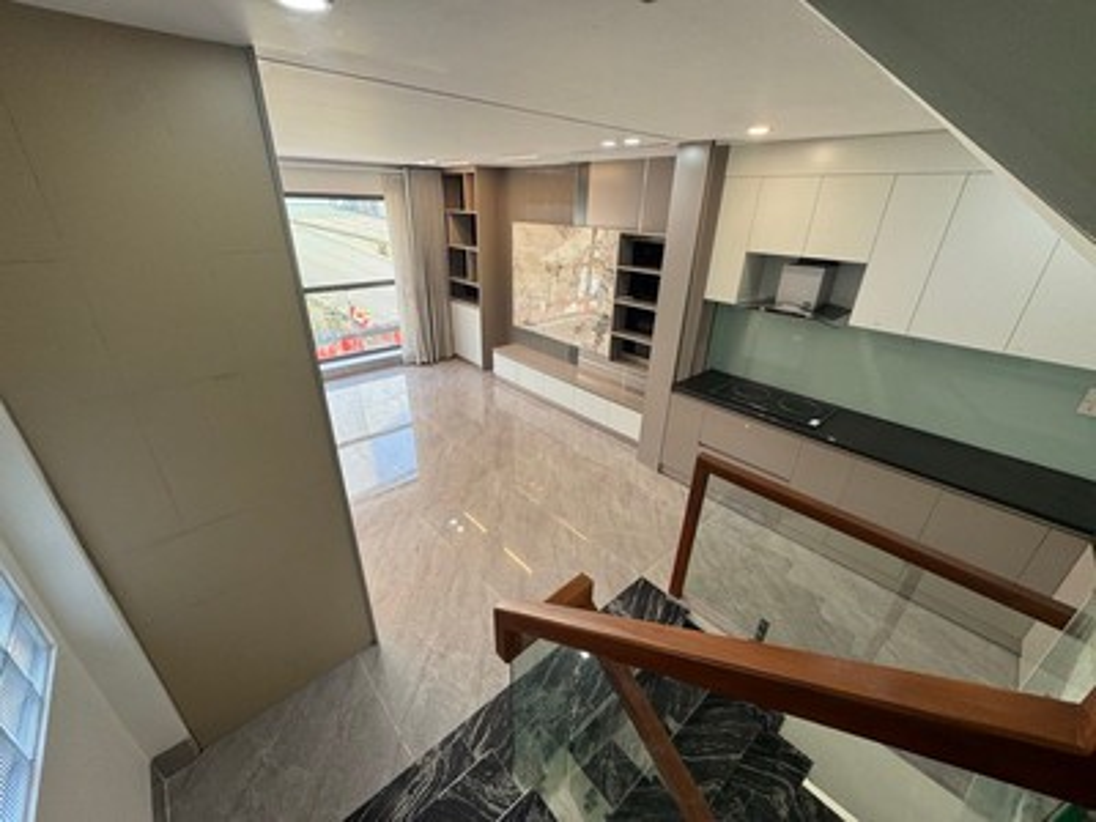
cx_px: 548
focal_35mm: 14
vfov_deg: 85.7
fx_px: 443
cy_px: 411
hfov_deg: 102.1
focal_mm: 2.22
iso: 64
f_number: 2.2
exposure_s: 1/100
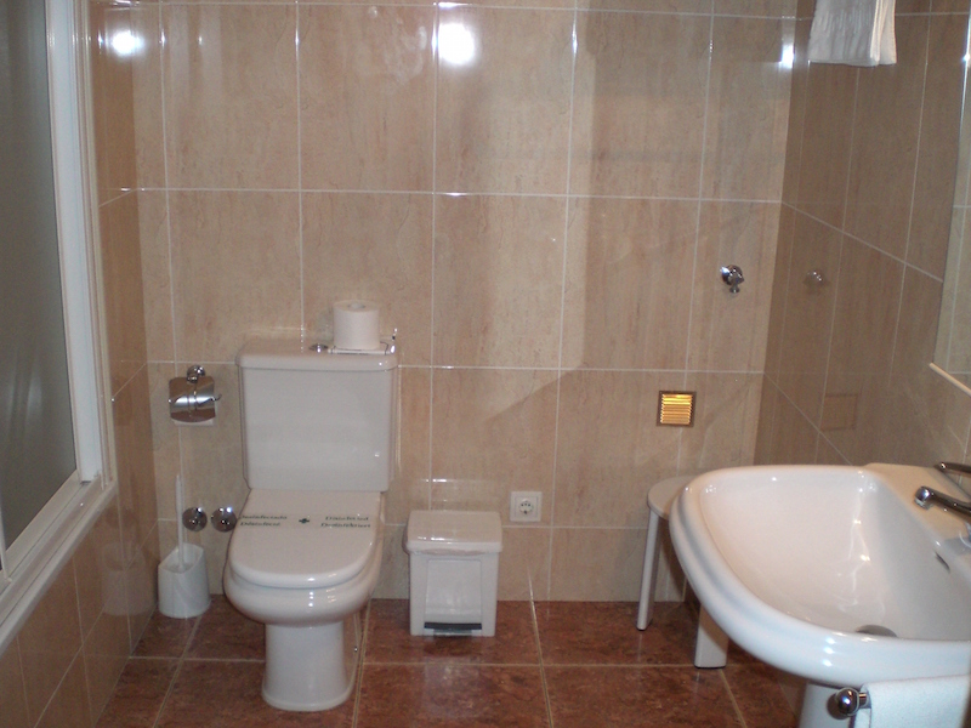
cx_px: 486
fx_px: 1066
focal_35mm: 38
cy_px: 364
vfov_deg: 37.7
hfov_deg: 49.0
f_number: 3.1
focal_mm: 6.3
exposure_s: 1/60
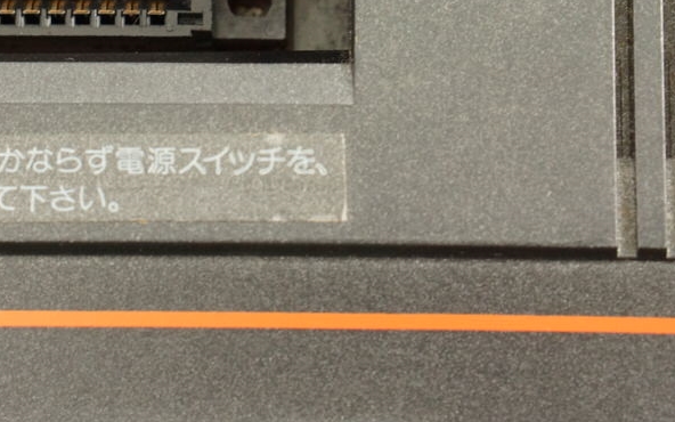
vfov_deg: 8.4
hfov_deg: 13.5
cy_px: -24
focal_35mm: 155
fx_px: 2851
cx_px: 223
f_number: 6.3
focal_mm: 50
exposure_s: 1/30
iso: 1600
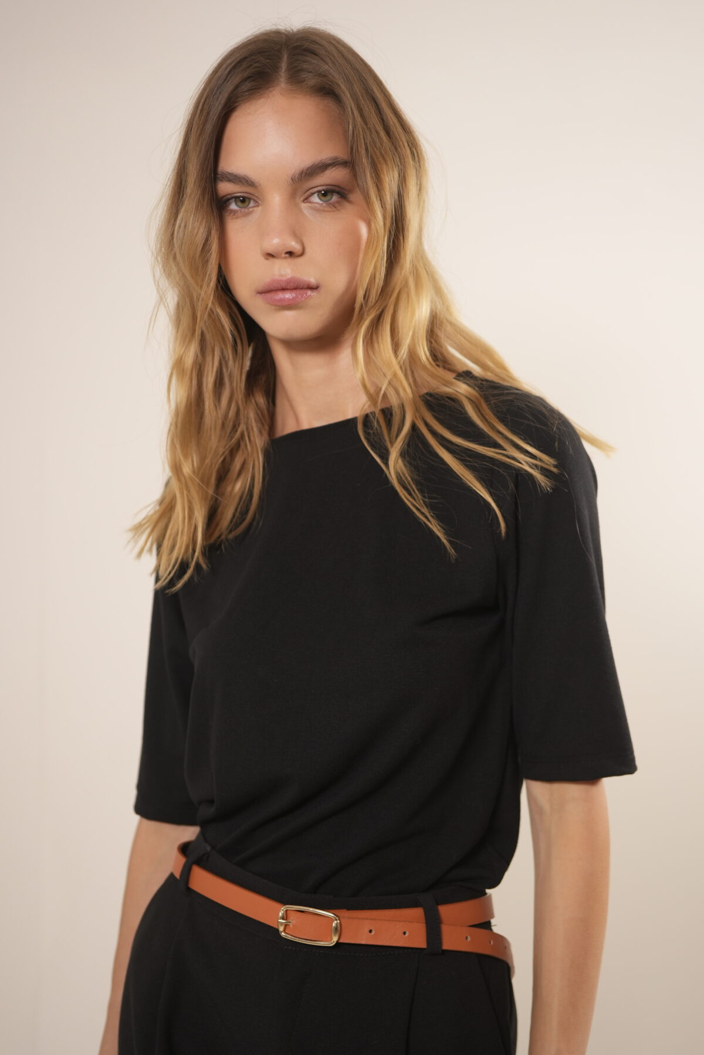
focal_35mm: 50
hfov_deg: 27.0
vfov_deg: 39.6
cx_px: 352
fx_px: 1467
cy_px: 528
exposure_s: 1/100
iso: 640
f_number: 3.2
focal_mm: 50
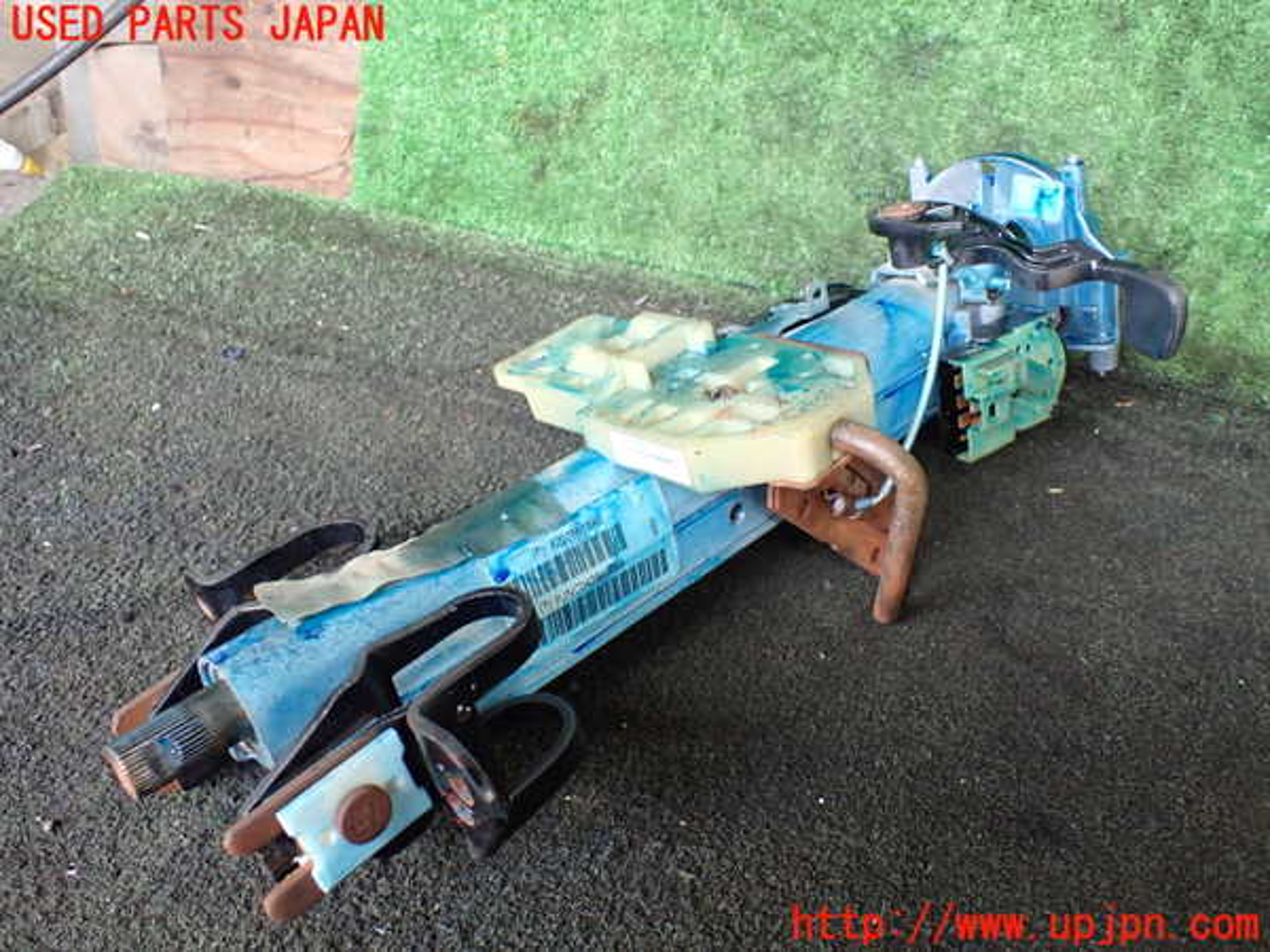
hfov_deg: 60.0
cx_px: 635
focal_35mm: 30
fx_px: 1101
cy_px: 476
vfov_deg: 46.8
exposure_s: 1/125
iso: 500
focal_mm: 5.4
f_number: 2.3
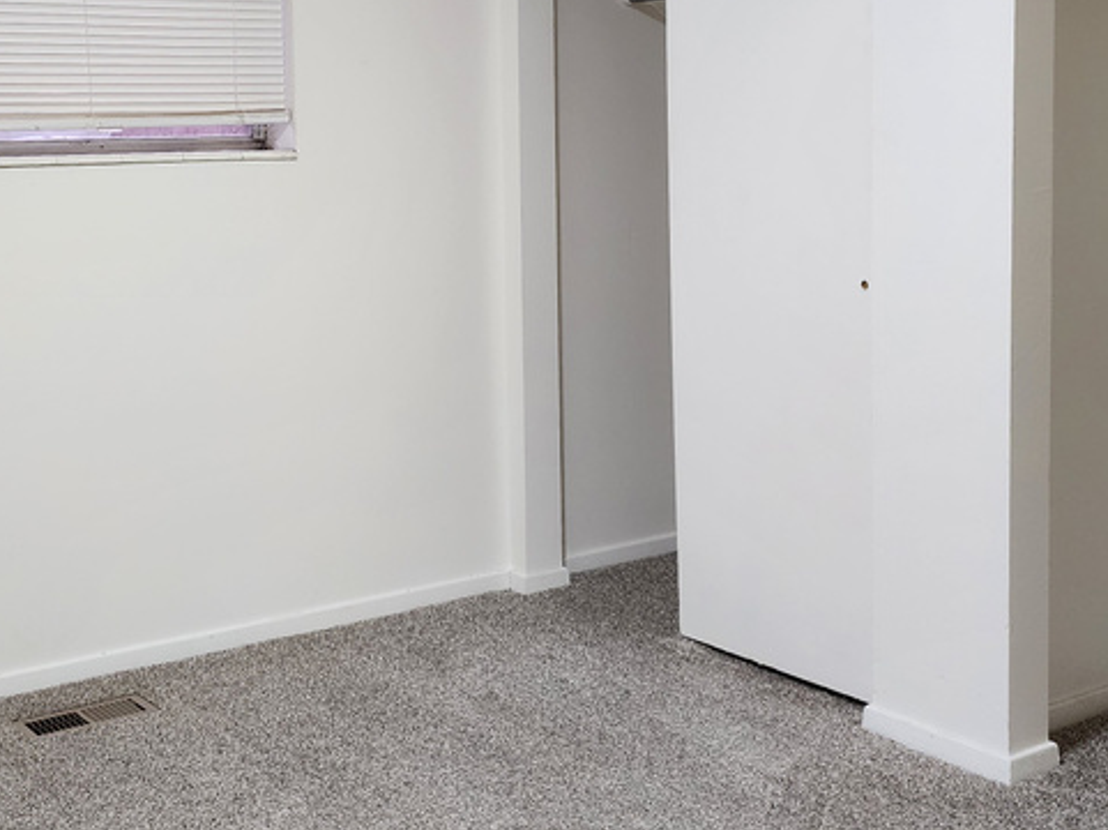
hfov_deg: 38.6
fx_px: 1567
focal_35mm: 49
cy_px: 242
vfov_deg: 29.3
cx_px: 392
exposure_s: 1/120
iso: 640
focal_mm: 6.4
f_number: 1.8
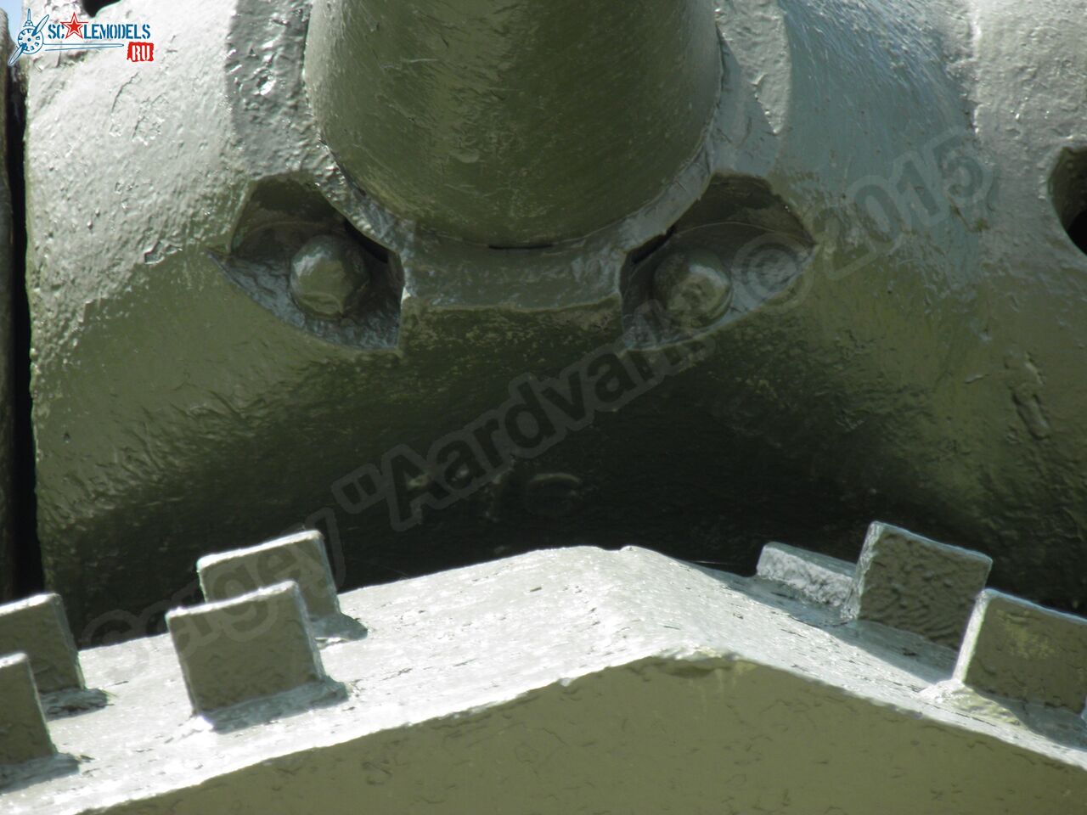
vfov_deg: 3.2
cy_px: 408
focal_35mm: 465
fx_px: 14602
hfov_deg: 4.3
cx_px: 544
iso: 50
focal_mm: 83.4
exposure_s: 1/160
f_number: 4.6
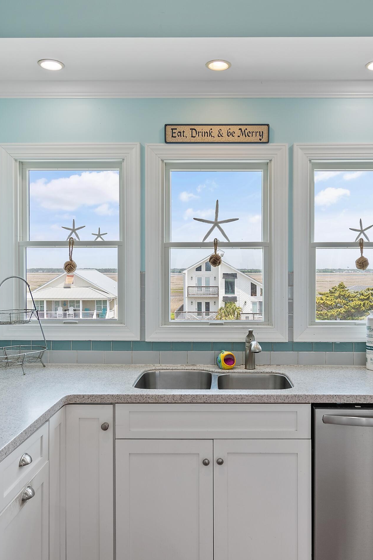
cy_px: 281
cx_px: 213
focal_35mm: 30
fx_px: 466
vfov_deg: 61.9
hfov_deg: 43.5
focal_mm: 13
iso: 100
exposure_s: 1/30
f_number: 4.8
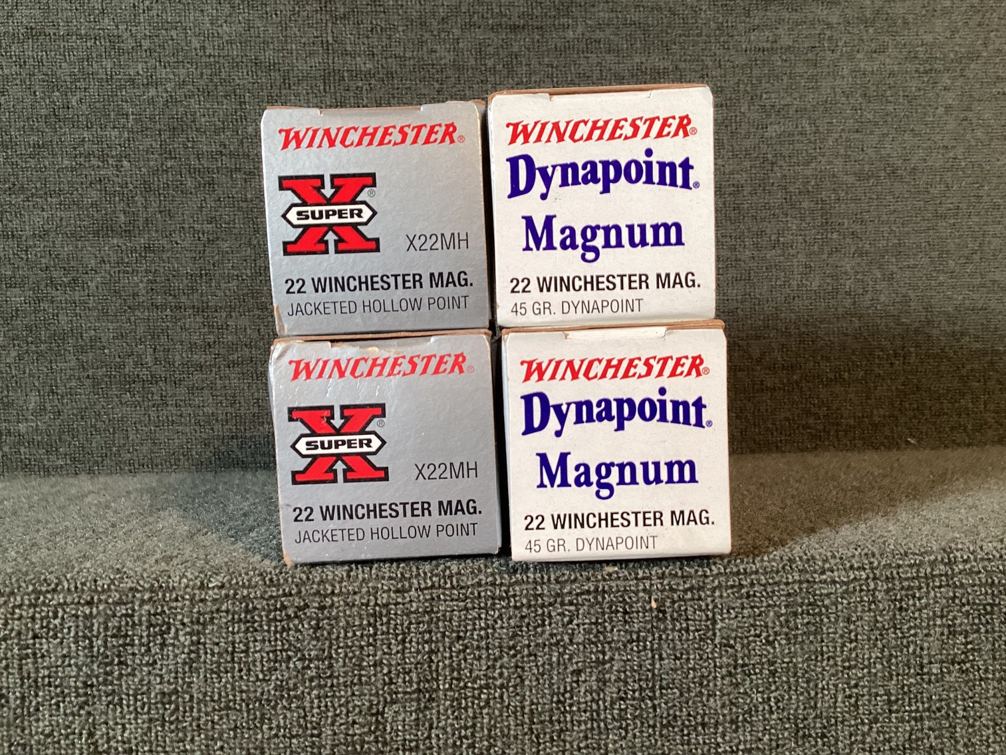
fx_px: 901
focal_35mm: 31
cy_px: 378
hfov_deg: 58.3
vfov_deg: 45.4
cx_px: 503
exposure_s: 1/60
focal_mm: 3.3
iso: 160
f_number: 2.4
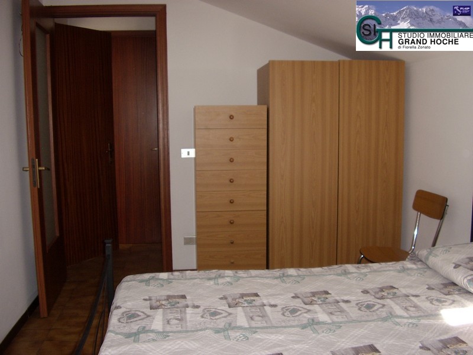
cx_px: 236
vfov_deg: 46.8
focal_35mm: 30
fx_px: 410
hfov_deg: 60.0
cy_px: 178
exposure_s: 1/30
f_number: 2.9
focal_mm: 5.8
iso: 141
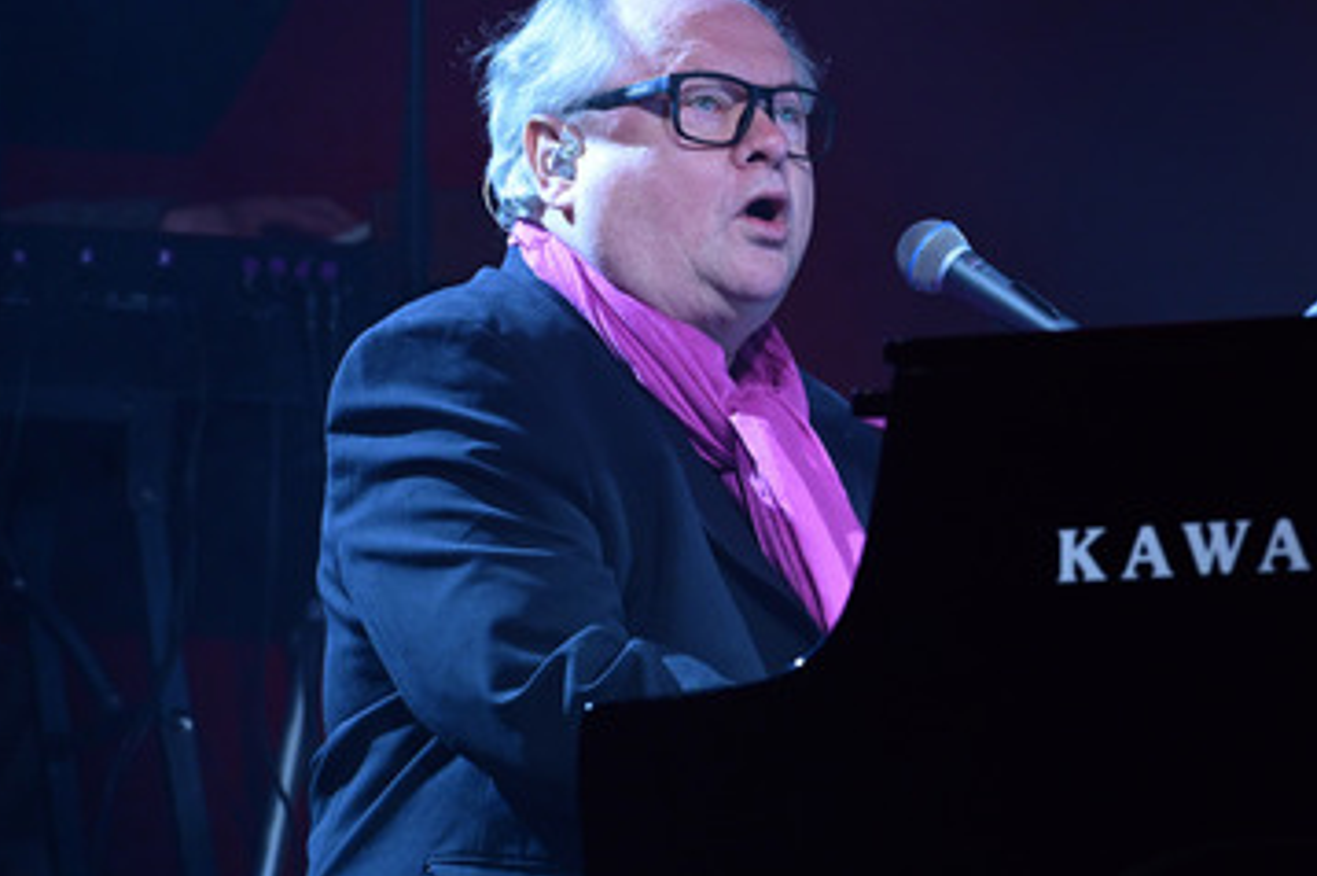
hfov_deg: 8.2
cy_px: 342
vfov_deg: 5.4
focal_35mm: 252
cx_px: 771
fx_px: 9210
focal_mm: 200
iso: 2500
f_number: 6.3
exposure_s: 1/400
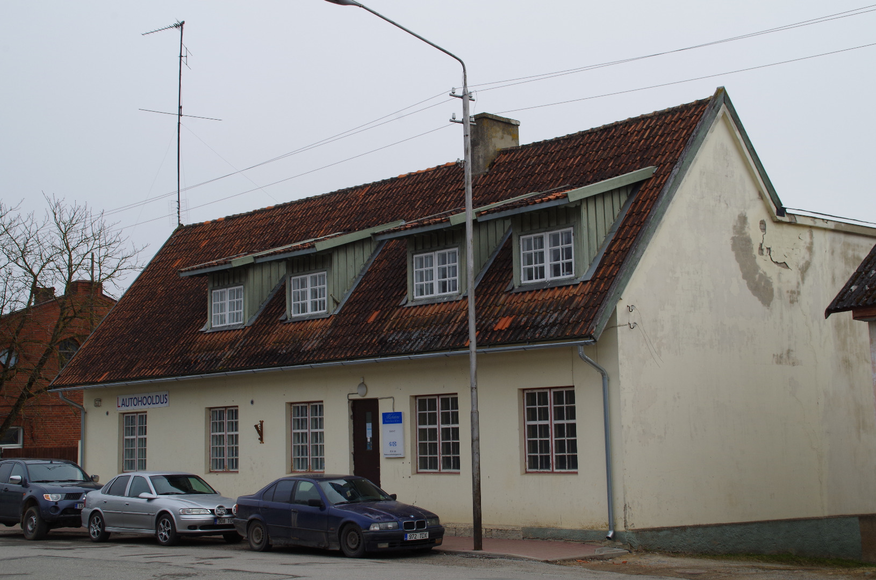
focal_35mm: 49
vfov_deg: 27.4
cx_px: 438
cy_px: 290
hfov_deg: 40.4
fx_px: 1190
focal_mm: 33
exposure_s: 1/125
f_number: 11
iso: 250
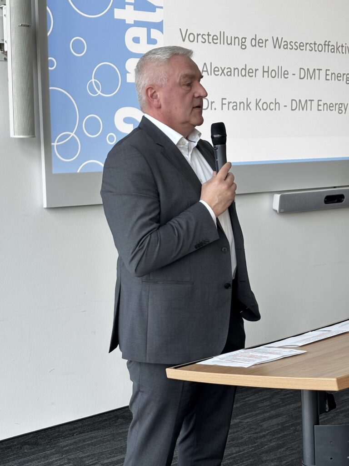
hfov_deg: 28.0
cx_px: 174
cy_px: 233
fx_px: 699
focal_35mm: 52
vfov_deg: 36.8
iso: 50
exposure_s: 1/121
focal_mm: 5.96
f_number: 1.6
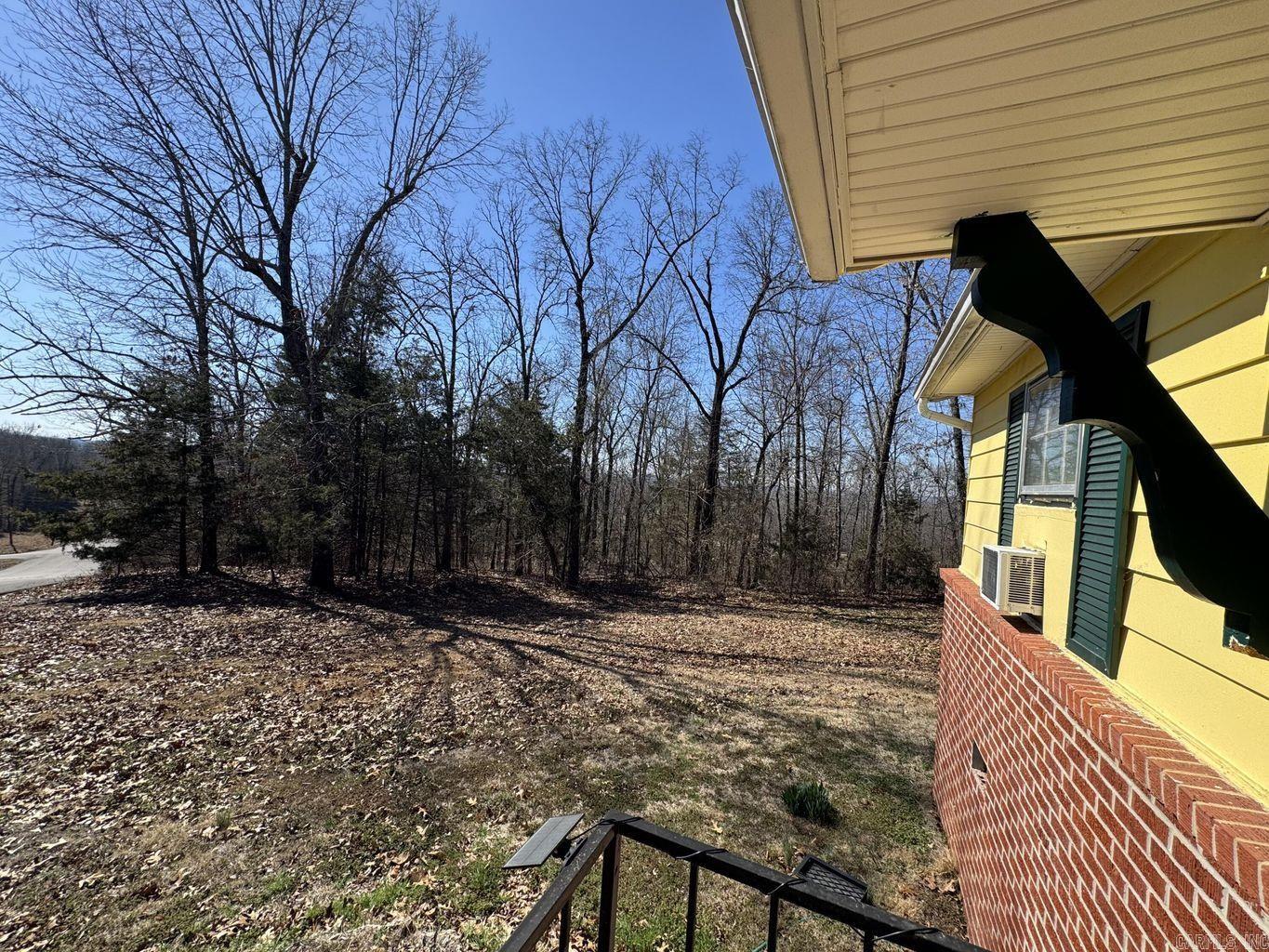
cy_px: 476
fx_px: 513
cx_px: 634
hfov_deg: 102.1
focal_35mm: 14
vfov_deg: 85.7
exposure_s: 1/980
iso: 40
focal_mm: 2.22
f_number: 2.2
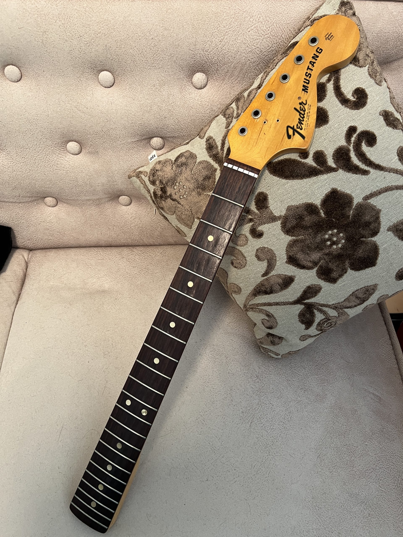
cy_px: 268
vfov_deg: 67.3
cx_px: 202
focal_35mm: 26
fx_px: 404
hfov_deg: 53.1
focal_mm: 5.7
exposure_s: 1/50
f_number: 1.5
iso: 200
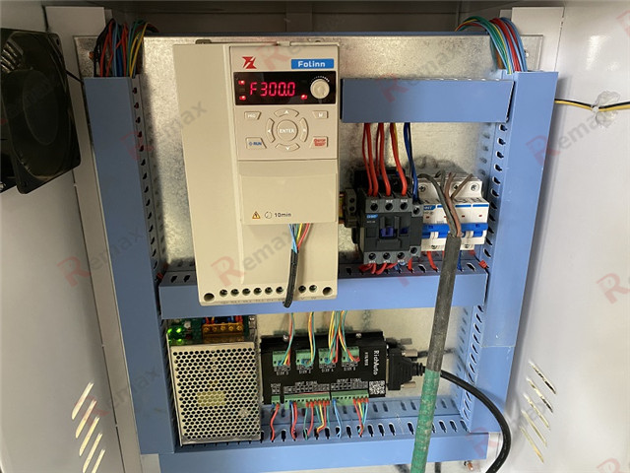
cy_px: 236
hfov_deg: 67.3
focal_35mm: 26
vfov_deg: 53.1
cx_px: 315
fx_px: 473
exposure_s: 1/60
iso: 320
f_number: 1.8
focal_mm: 4.25
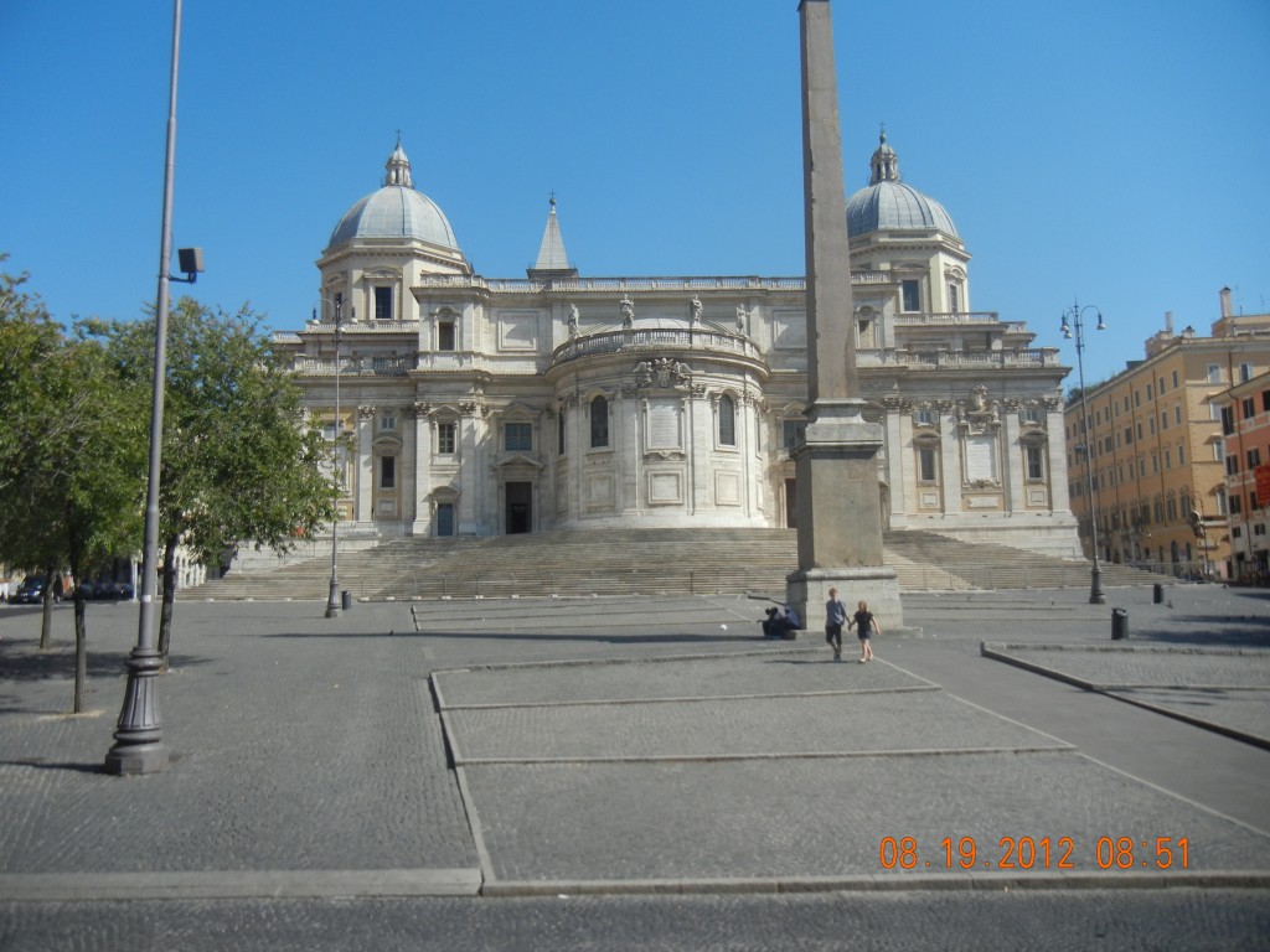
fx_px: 1101
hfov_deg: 60.0
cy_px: 476
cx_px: 635
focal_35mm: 30
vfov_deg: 46.8
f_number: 7
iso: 160
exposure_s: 1/448
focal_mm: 5.4
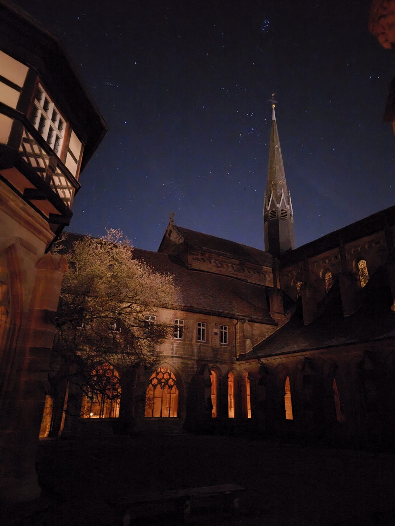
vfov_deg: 71.6
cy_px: 263
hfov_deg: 56.8
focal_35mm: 24
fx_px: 365
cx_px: 198
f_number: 1.88
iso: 16620
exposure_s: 1/2.5
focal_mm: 5.56
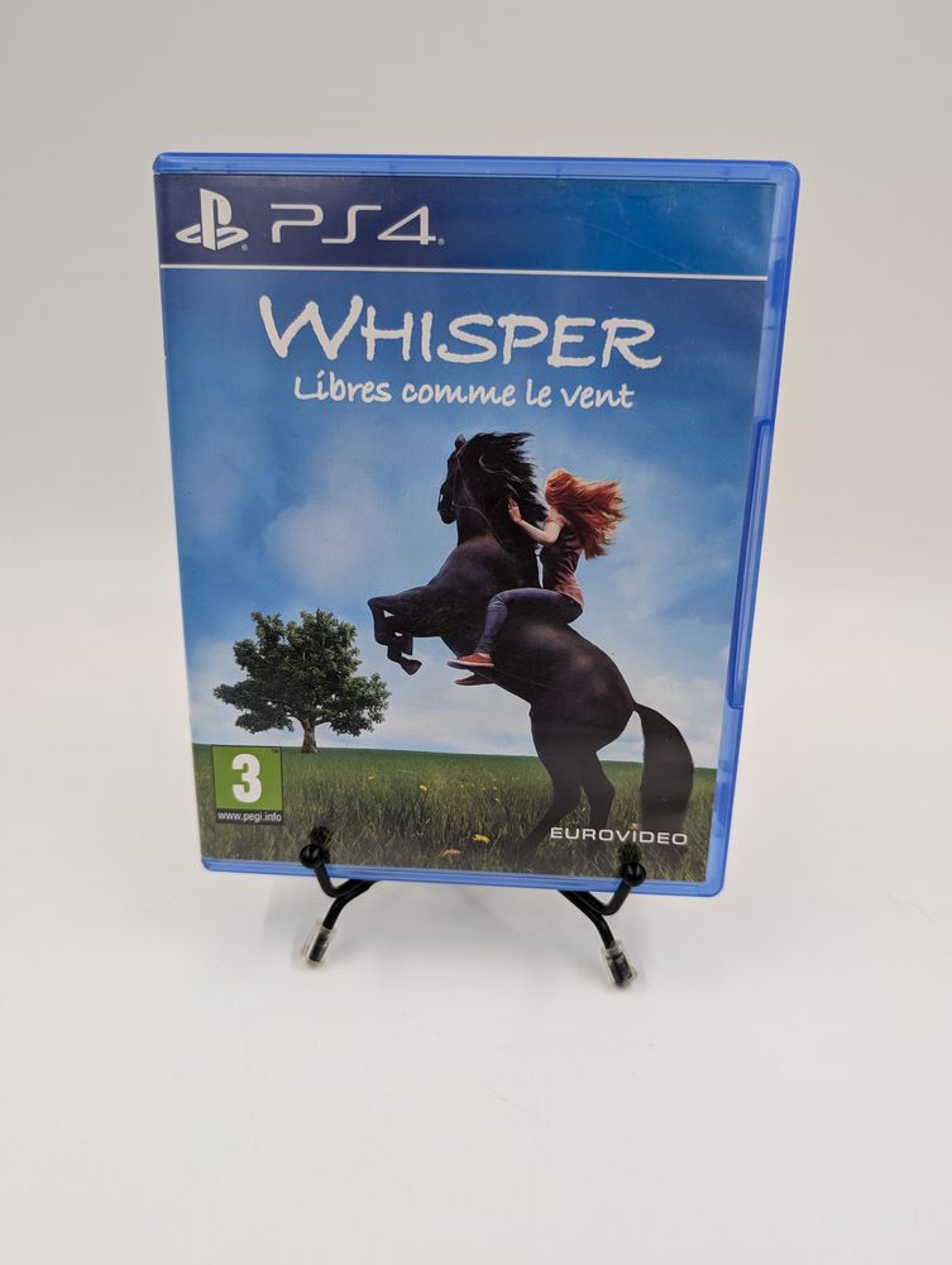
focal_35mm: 24
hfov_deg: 56.9
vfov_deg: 71.5
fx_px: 878
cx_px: 476
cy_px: 632
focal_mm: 6.9
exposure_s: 1/52.4
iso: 52
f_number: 1.68
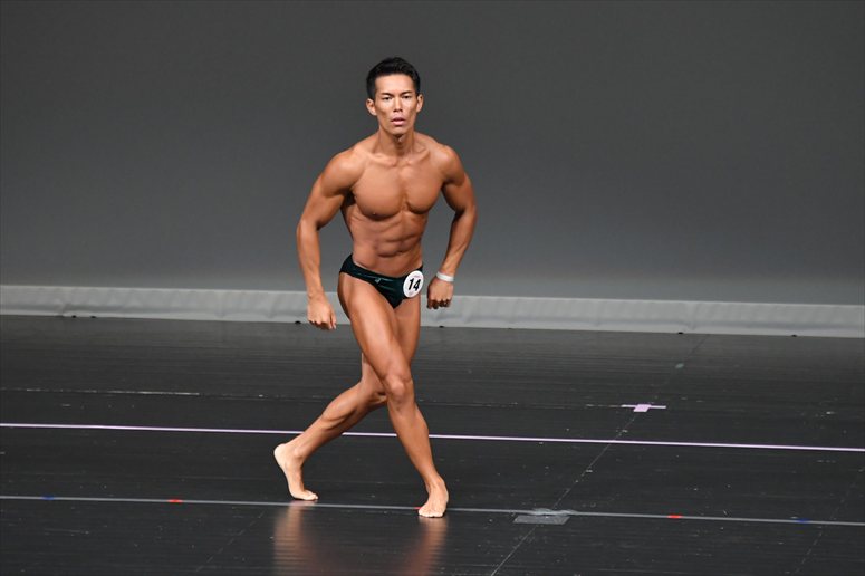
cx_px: 432
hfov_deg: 6.0
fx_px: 8286
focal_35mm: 345
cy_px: 288
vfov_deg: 4.0
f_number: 5.6
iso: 4000
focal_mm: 230
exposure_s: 1/400
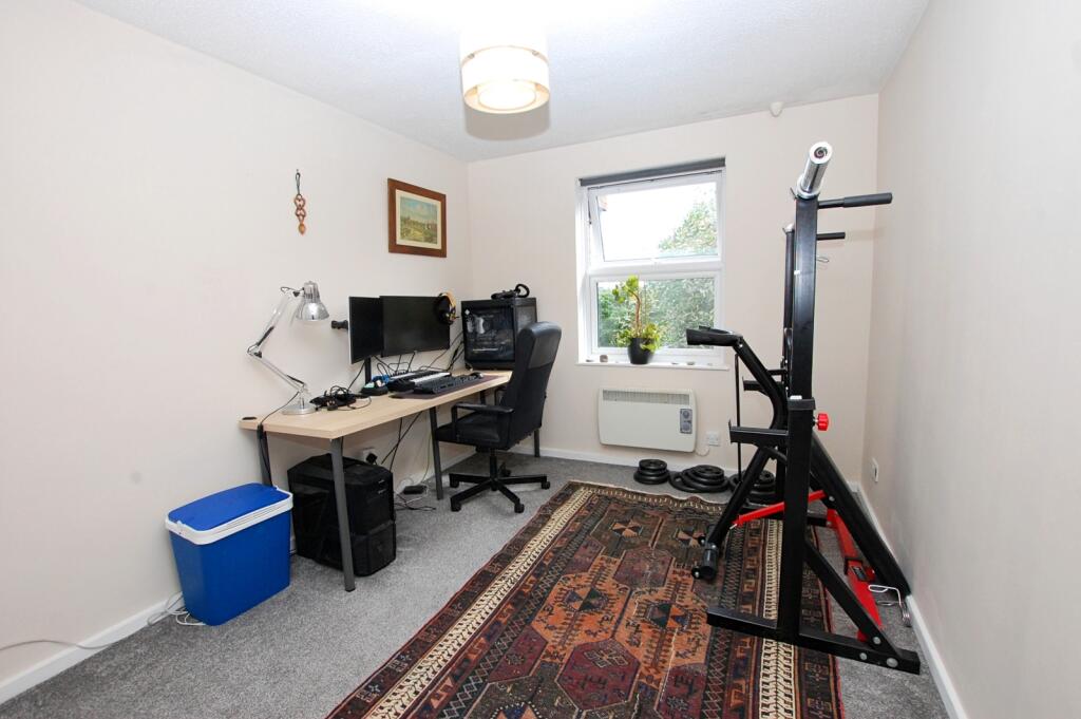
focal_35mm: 15
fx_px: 450
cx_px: 540
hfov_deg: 100.4
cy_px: 360
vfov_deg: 77.2
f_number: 7.1
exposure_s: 1/200
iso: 800
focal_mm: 10
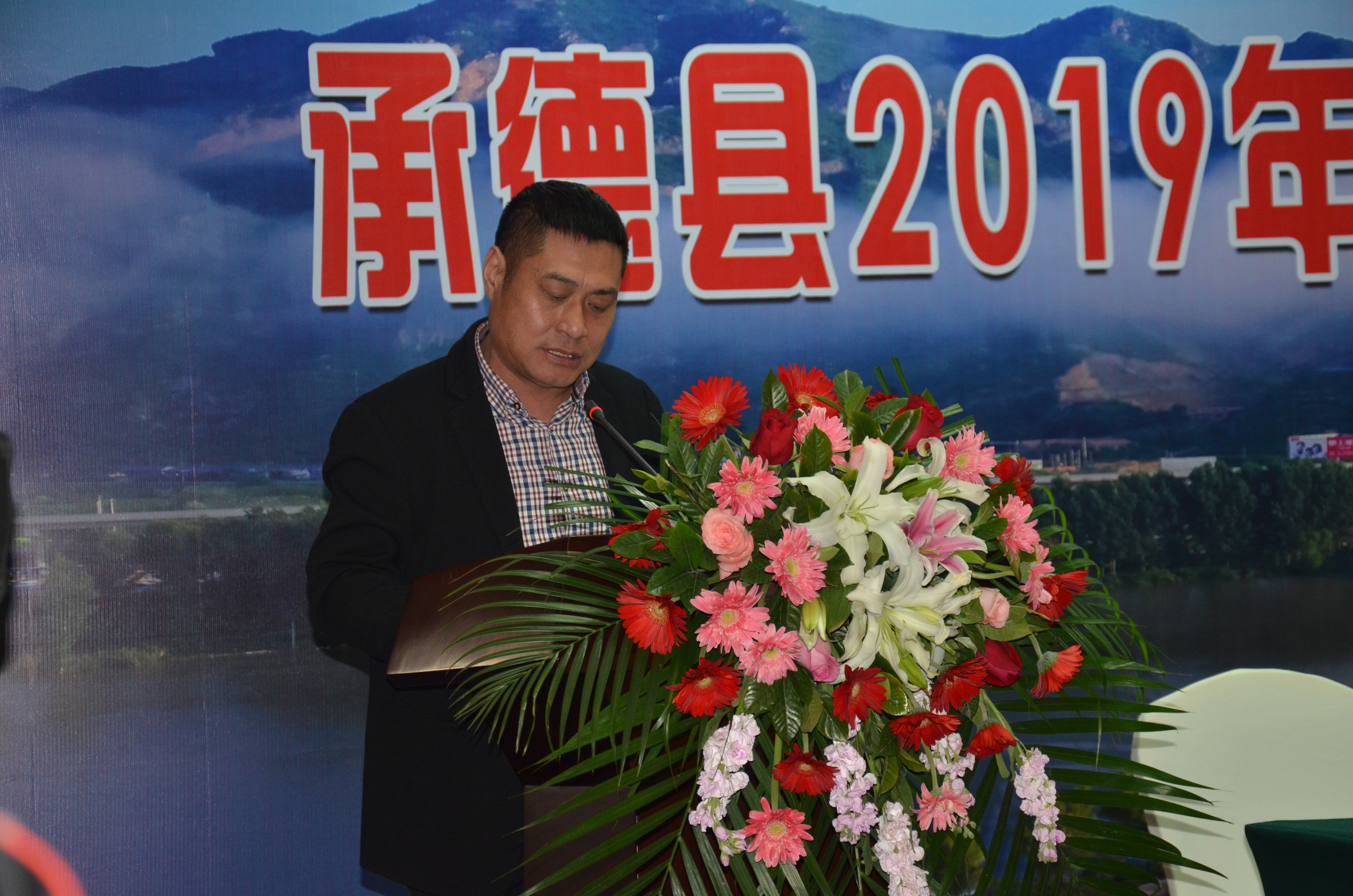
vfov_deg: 15.6
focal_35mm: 87
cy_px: 448
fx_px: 3263
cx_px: 676
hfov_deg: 23.4
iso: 800
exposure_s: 1/60
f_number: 5
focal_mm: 58
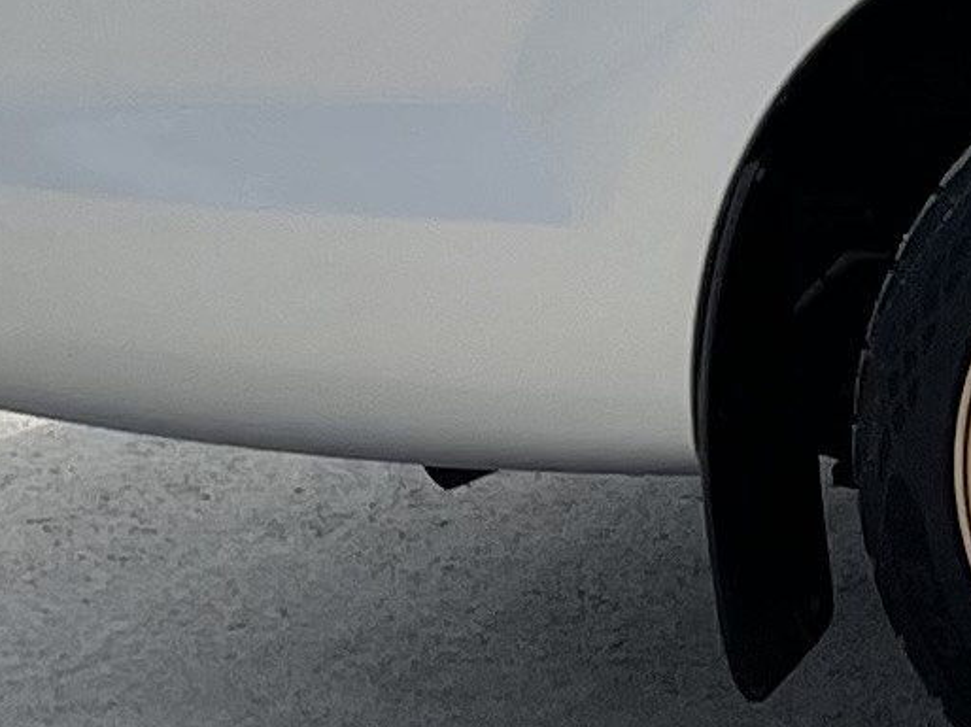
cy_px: -417
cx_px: 3040
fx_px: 5720
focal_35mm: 204
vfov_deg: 7.1
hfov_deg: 8.1
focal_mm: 5.1
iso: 32
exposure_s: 1/6250
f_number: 1.6
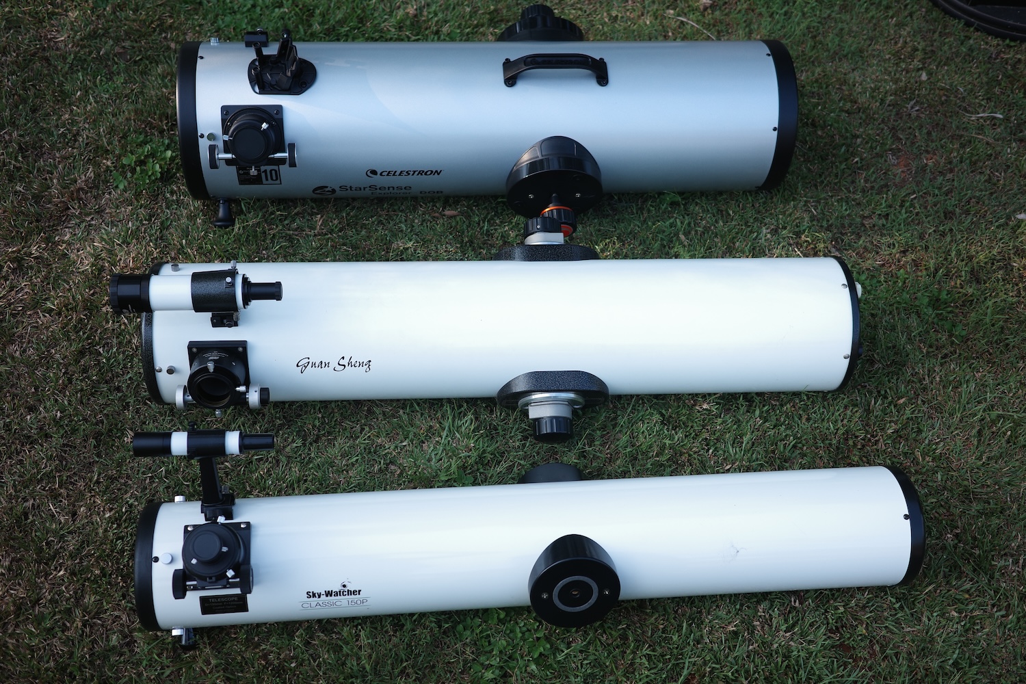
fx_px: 1140
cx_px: 513
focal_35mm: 40
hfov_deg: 48.5
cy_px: 342
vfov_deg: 33.4
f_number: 2.8
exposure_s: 1/320
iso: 100
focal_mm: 26
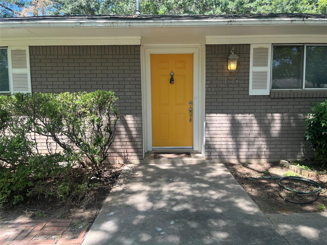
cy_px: 122
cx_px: 164
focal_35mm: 26
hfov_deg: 67.3
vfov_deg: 53.1
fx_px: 246
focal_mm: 5.1
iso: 50
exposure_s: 1/445
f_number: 1.6
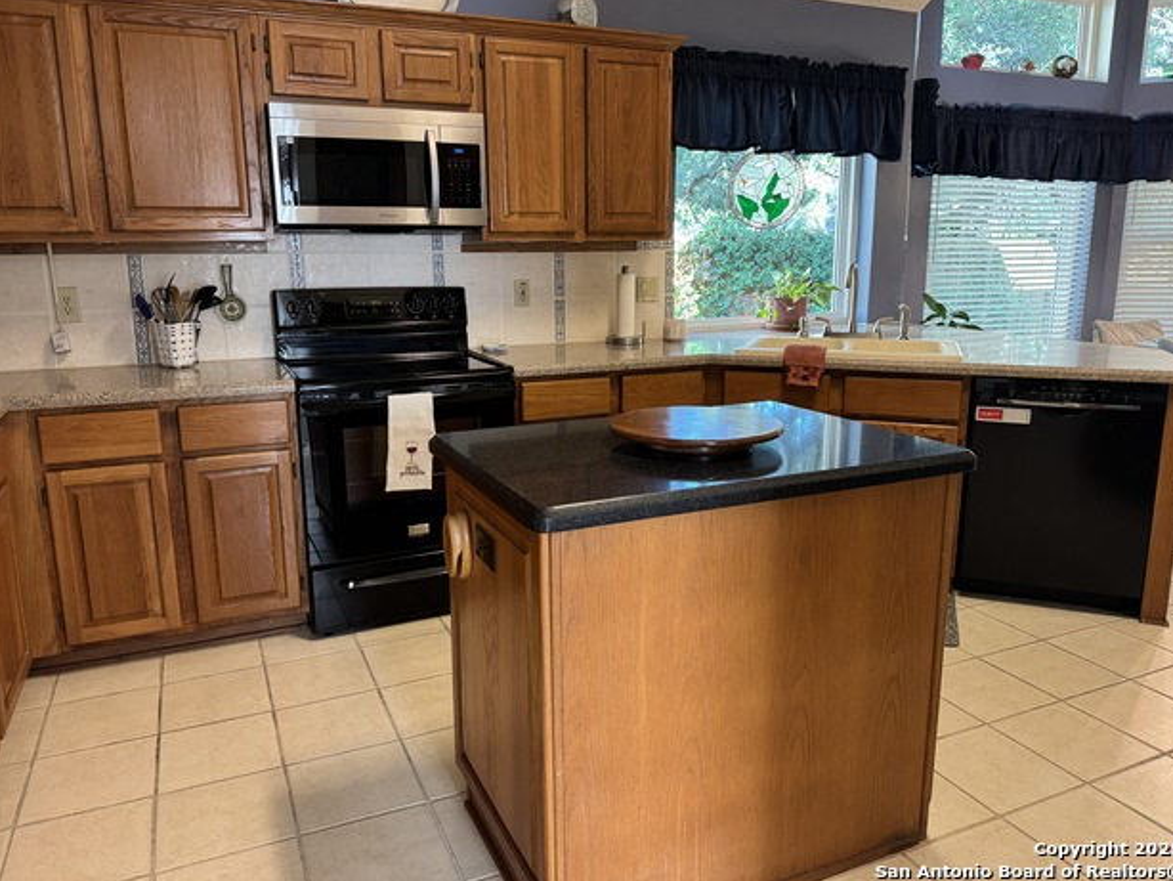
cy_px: 424
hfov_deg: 69.4
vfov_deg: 54.9
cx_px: 575
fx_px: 847
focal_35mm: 25
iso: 250
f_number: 1.78
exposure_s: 1/60
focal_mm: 6.76
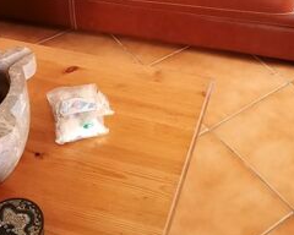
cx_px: 142
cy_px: -24
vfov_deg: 22.2
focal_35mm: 65
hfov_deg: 29.1
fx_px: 566
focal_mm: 4.6
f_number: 2
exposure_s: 1/50
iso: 250
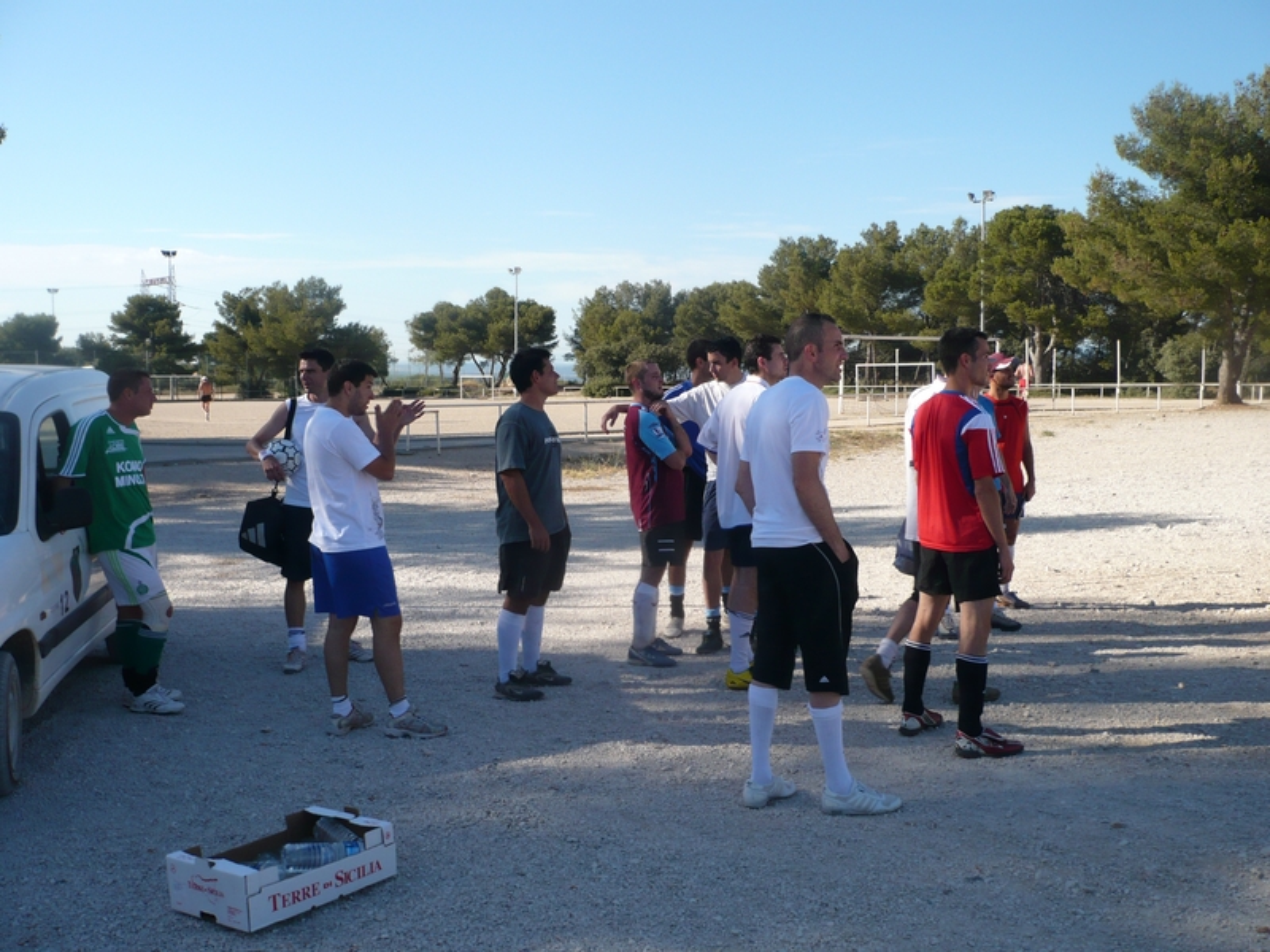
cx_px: 635
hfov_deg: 52.6
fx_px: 1284
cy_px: 476
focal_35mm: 35
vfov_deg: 40.7
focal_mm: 5.8
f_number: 8
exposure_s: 1/125
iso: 100
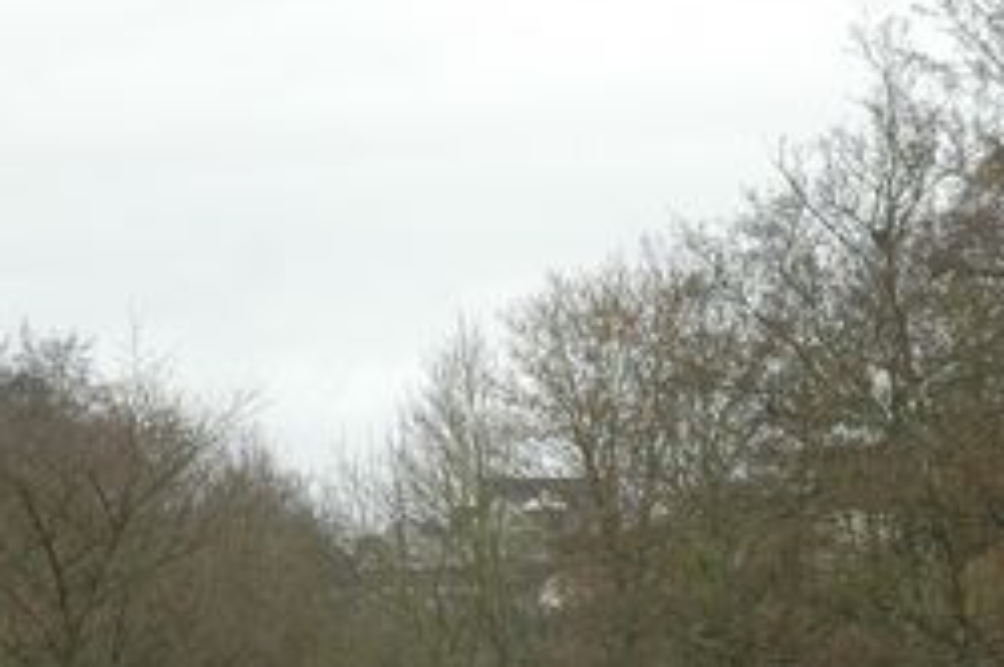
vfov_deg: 6.1
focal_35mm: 225
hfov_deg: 9.2
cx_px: 345
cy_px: 587
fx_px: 6267
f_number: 5.6
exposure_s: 1/125
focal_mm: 50
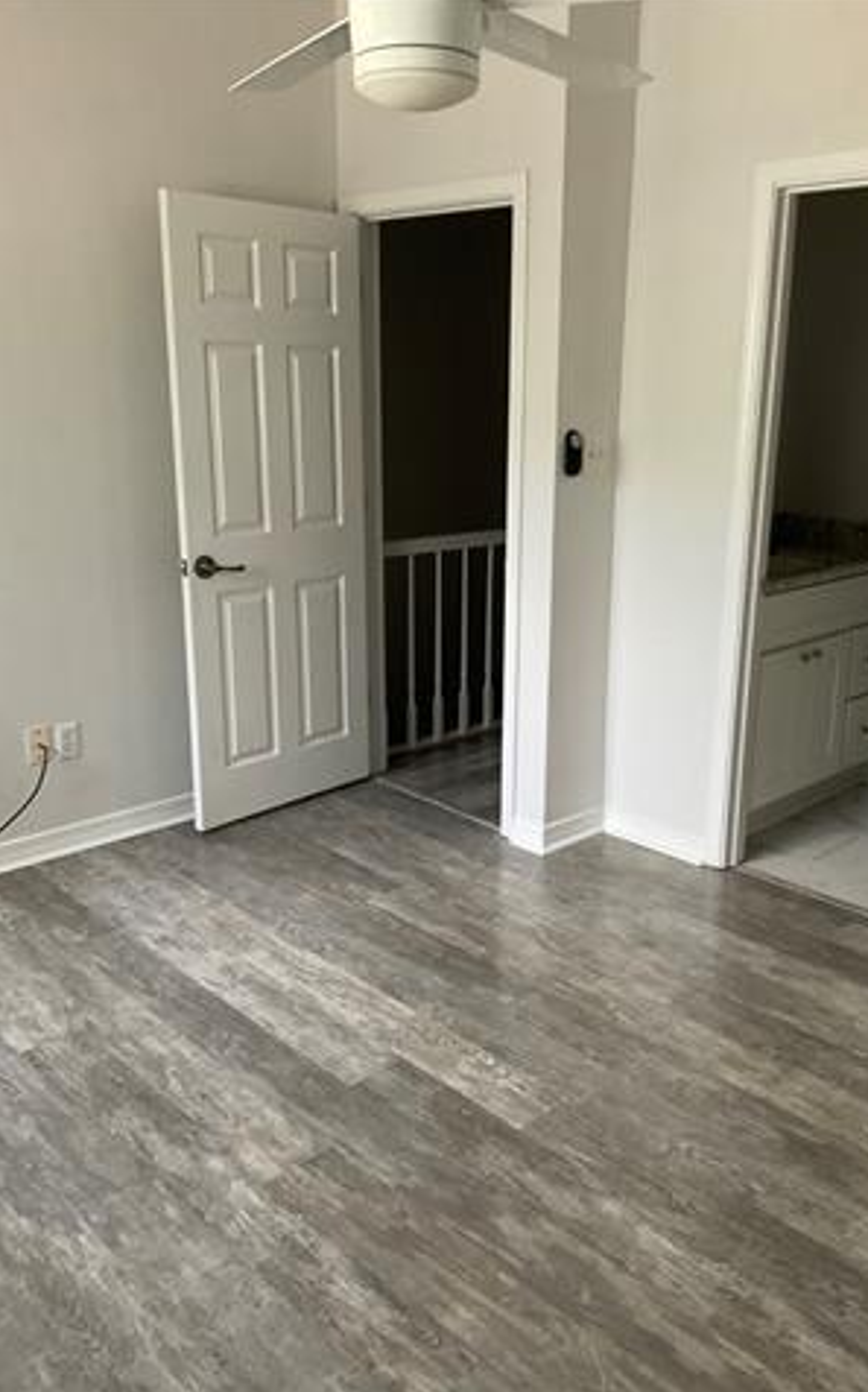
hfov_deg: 40.5
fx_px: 1175
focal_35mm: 31
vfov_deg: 61.3
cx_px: 497
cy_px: 696
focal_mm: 3
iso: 125
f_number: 1.8
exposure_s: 1/60
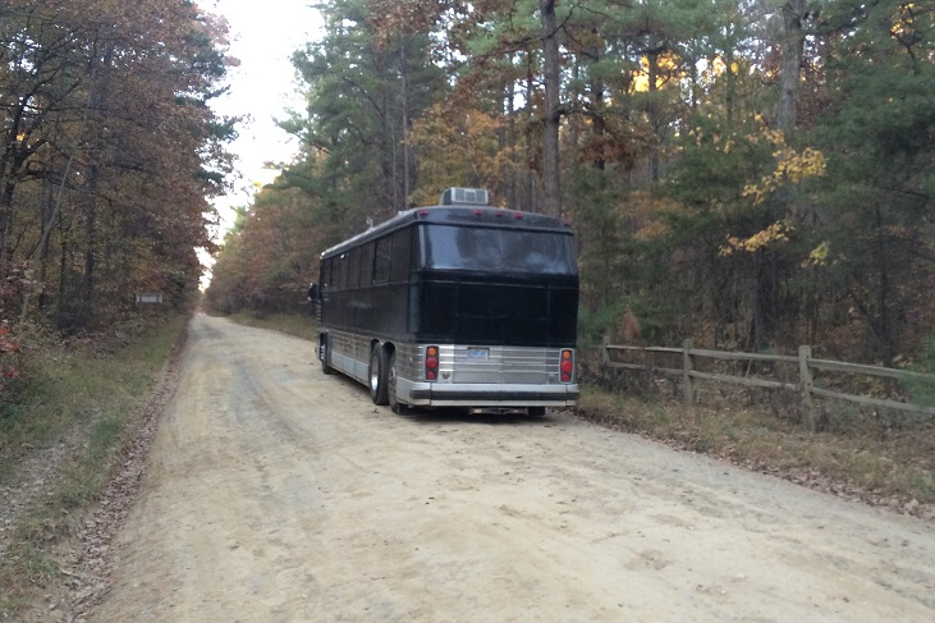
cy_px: 322
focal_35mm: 33
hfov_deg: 57.2
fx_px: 857
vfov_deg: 39.9
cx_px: 503
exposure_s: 1/30
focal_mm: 4.15
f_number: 2.2
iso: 64
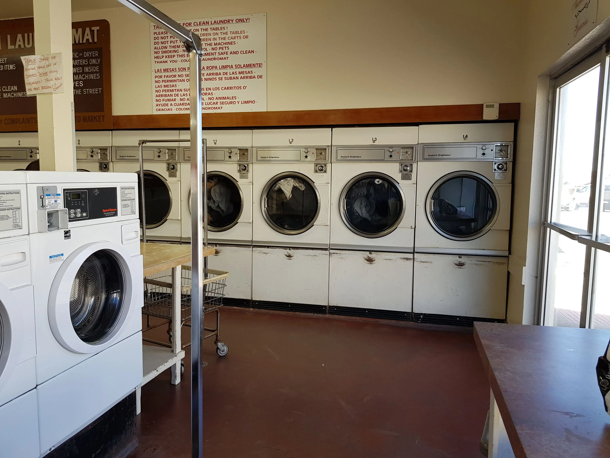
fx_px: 458
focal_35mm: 26
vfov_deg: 53.1
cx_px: 305
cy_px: 229
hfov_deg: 67.3
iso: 40
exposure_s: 1/151
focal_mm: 4.2
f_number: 1.7
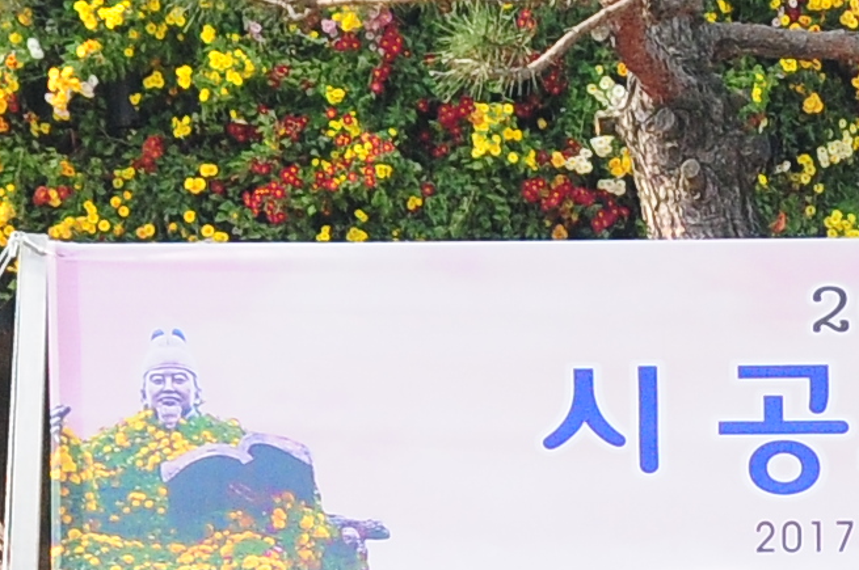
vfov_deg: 4.4
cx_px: 1217
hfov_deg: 6.5
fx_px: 7483
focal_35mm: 314
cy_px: 723
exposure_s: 1/1000
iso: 500
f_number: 4.5
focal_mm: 32
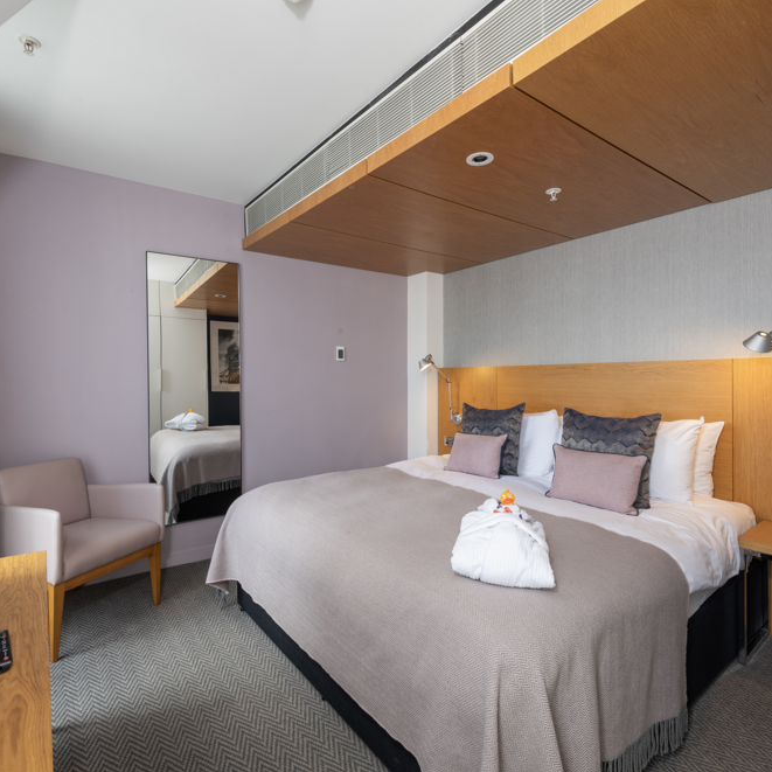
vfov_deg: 80.7
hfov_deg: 80.7
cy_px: 388
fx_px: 454
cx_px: 374
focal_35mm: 18
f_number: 16
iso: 100
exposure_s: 1/1.25
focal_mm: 14
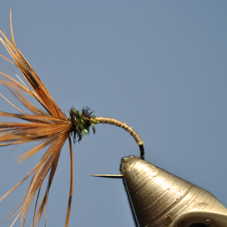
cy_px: 114
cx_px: 78
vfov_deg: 22.5
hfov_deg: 22.4
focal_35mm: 77
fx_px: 571
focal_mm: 40
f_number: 13
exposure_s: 1/2
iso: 100
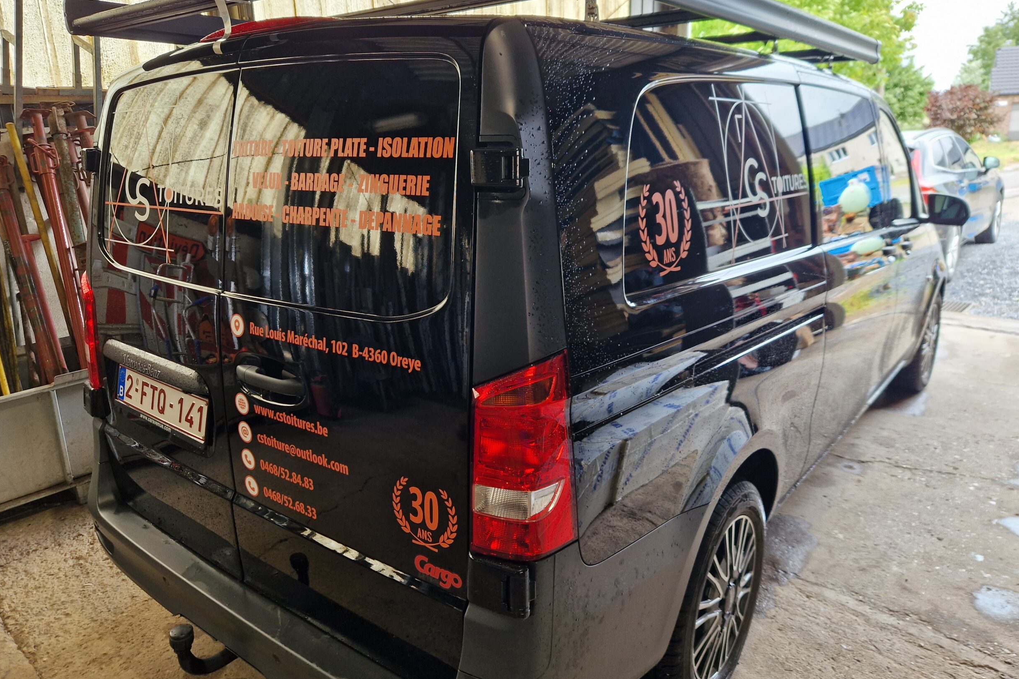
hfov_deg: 71.5
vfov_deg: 51.3
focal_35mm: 25
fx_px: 708
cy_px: 326
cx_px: 488
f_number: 1.8
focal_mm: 5.4
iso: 100
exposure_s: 1/100
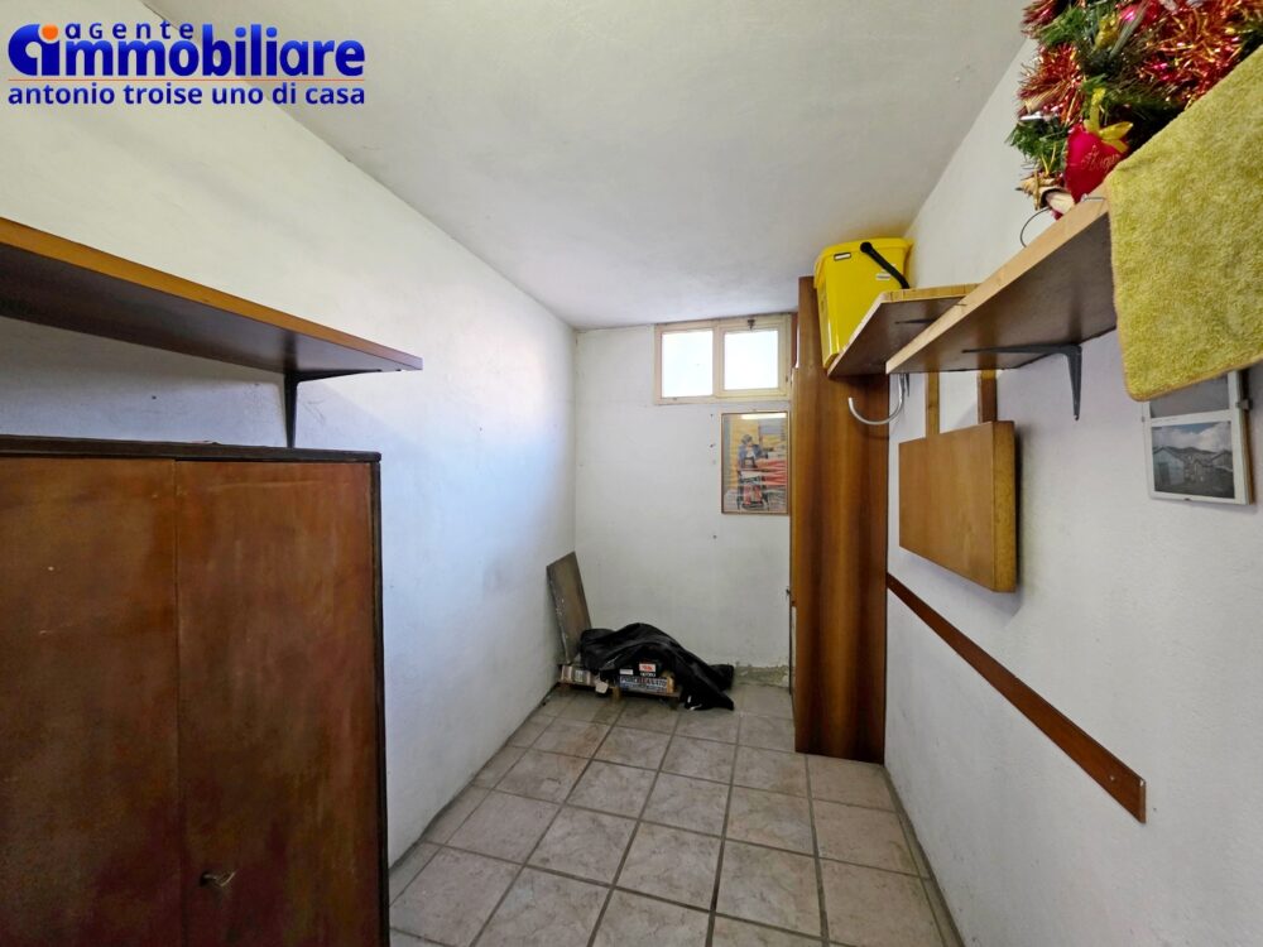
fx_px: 474
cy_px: 474
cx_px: 632
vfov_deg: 89.9
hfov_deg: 106.2
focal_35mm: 13
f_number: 1.9
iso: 640
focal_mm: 2.2
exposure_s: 1/50
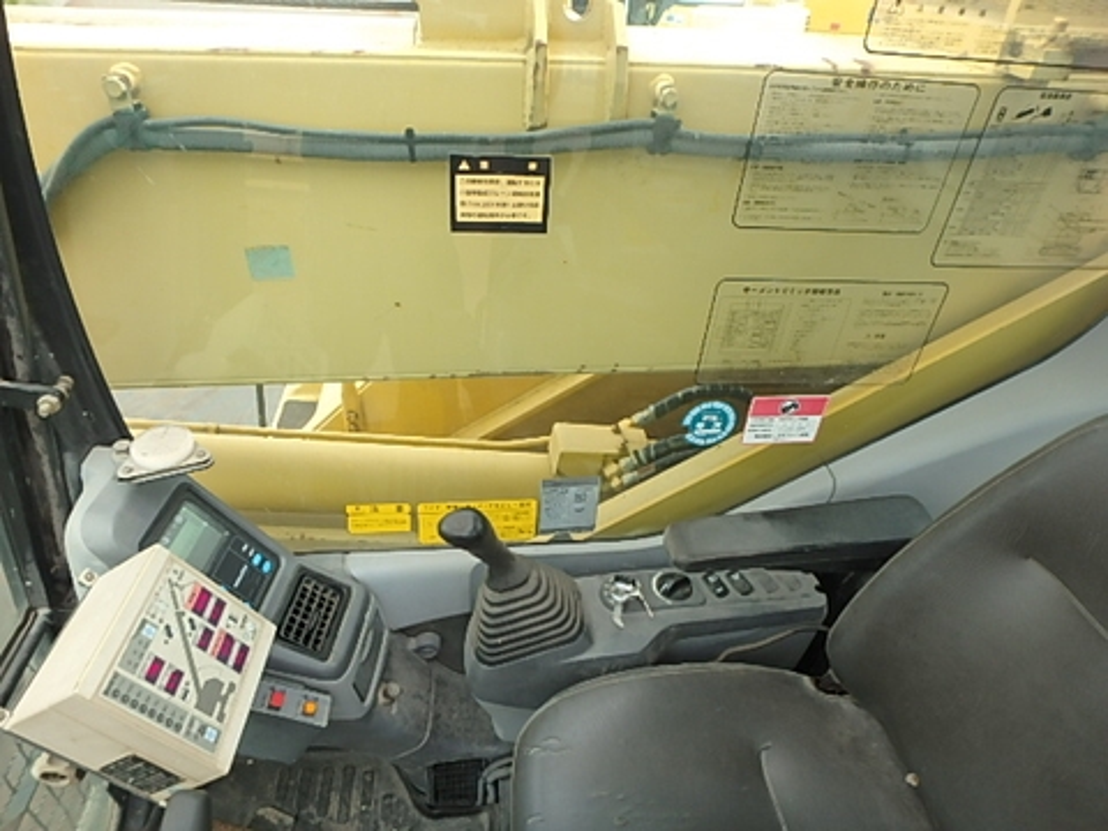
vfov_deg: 63.4
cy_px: 416
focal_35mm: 21
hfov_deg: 79.0
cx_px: 554
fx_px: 672
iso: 125
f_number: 3.5
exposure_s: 1/60
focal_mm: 3.7
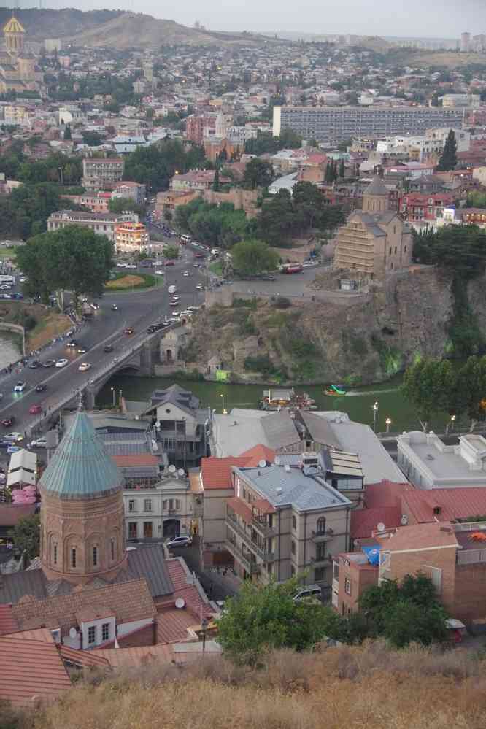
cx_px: 243
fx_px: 1063
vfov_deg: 37.9
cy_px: 364
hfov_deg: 25.8
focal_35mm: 52
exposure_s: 1/25
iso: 3200
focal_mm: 35
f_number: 4
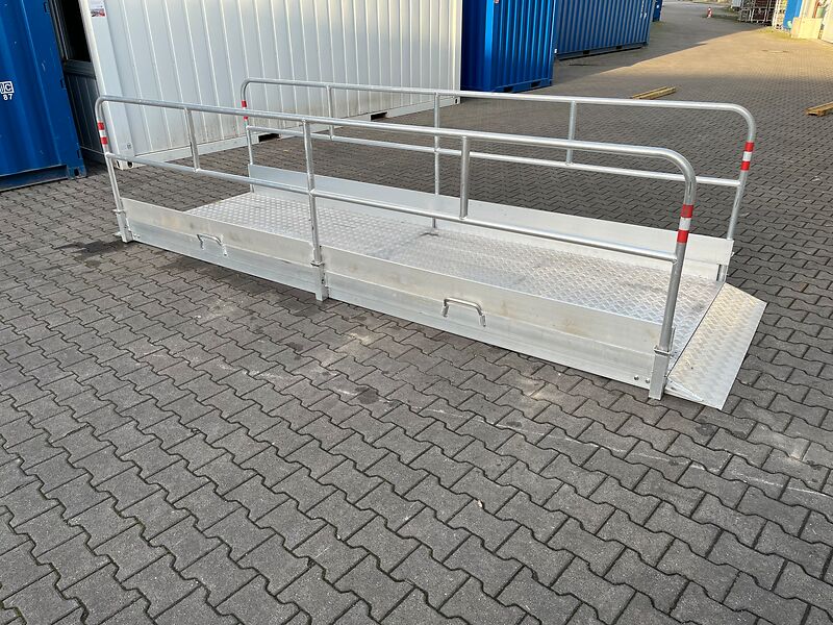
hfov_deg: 67.3
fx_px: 626
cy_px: 312
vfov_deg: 53.1
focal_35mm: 26
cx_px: 416
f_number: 1.6
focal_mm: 5.1
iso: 50
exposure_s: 1/558
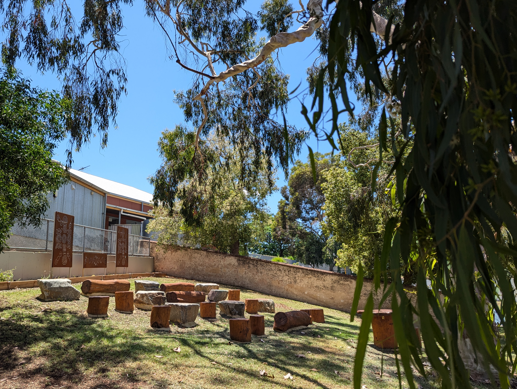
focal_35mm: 26
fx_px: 389
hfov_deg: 67.2
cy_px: 203
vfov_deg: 53.2
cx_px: 247
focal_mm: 6.81
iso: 40
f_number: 1.85
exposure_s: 1/993
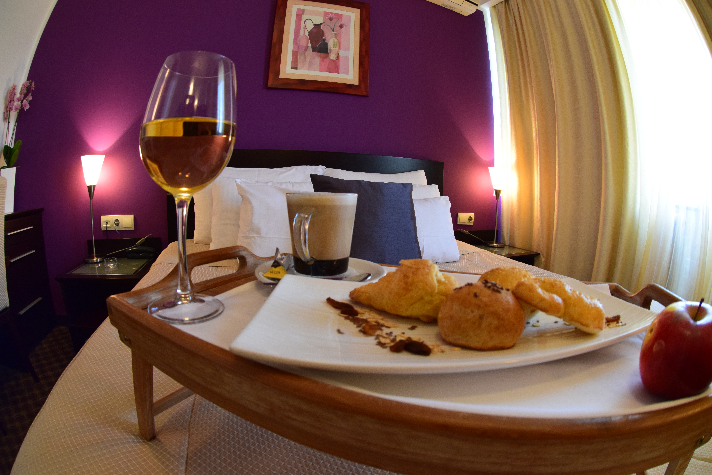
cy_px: 238
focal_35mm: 16
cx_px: 356
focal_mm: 10.5
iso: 1600
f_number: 7.1
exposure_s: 1/60
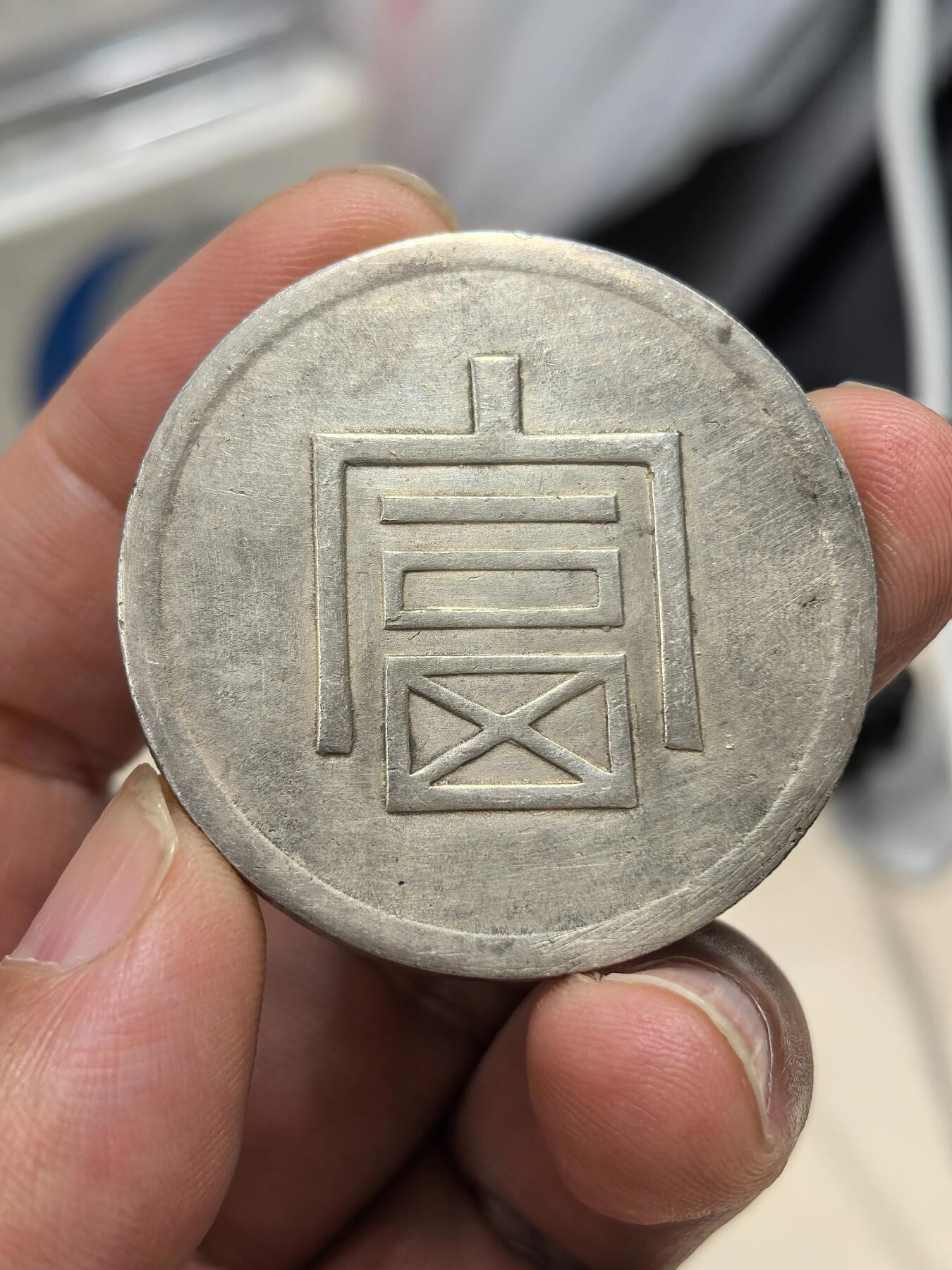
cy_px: 635
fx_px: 1980
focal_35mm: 54
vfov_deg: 35.5
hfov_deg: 27.0
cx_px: 476
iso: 250
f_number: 2
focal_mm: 6.98
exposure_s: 1/100
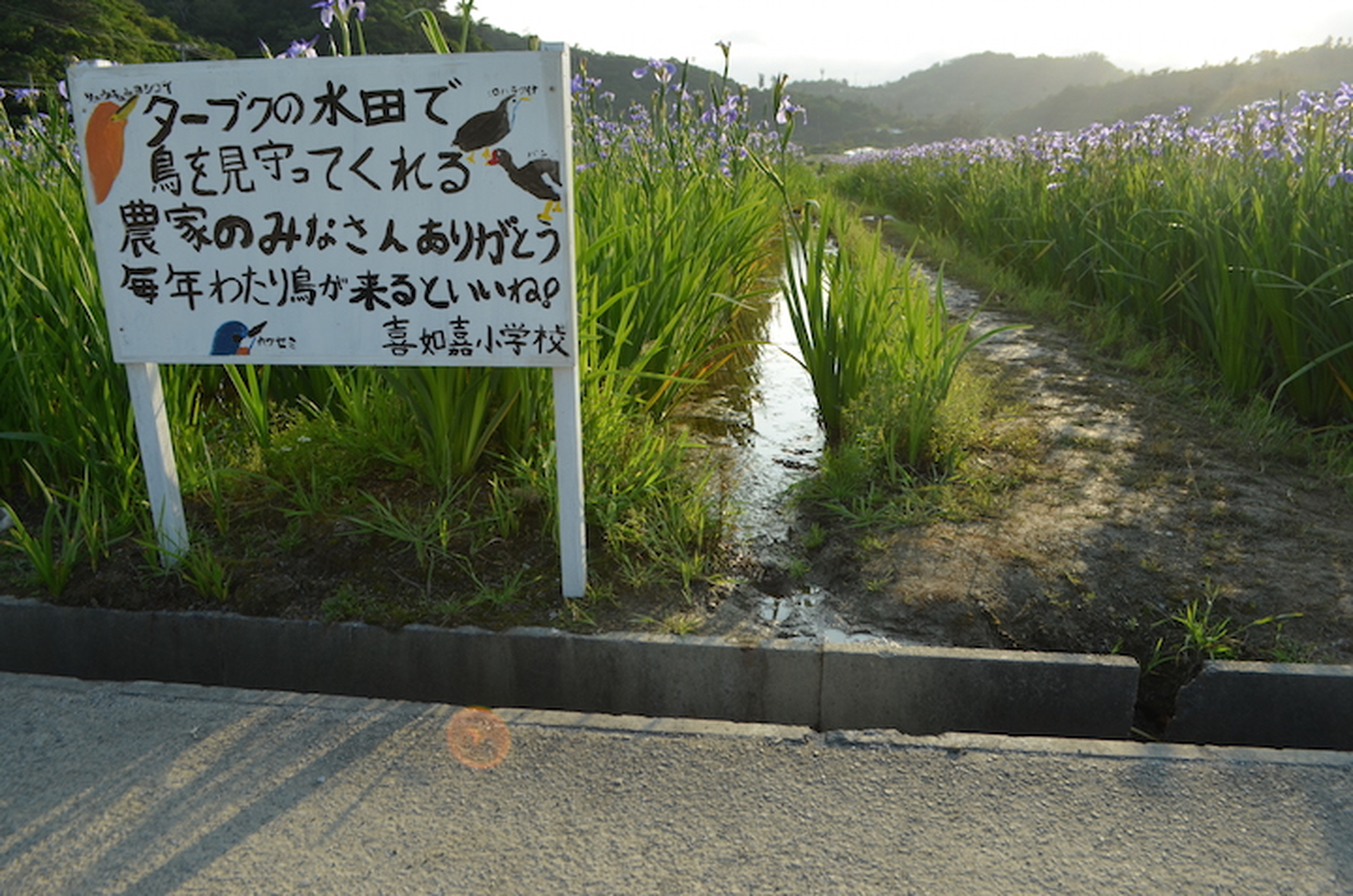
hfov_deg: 67.5
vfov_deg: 47.7
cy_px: 448
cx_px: 676
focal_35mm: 27
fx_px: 1013
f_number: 8
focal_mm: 18
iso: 180
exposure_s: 1/250
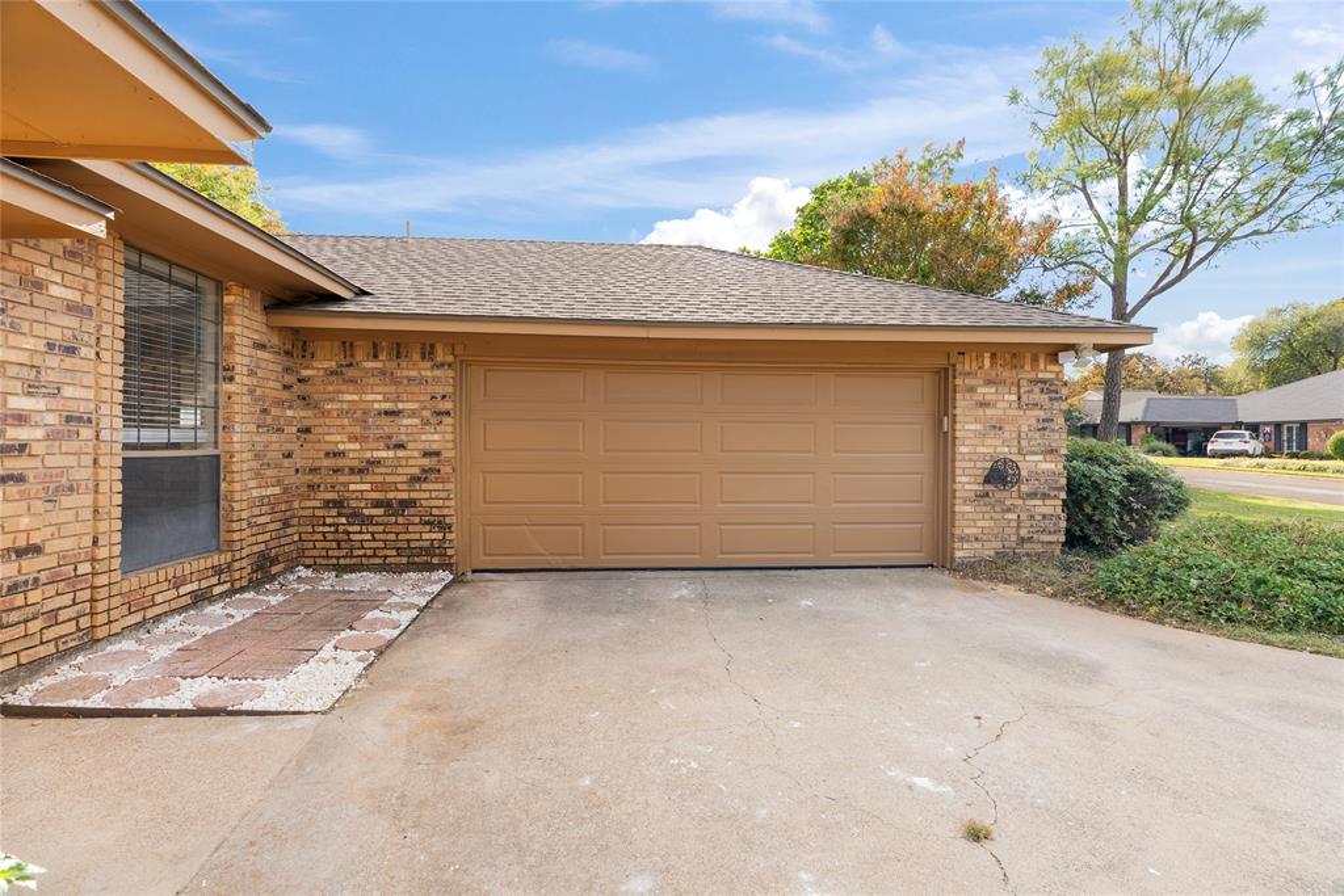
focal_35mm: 16
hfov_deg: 96.7
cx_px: 672
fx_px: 597
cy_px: 448
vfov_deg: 73.8
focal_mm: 16
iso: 160
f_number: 7.1
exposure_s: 1/30
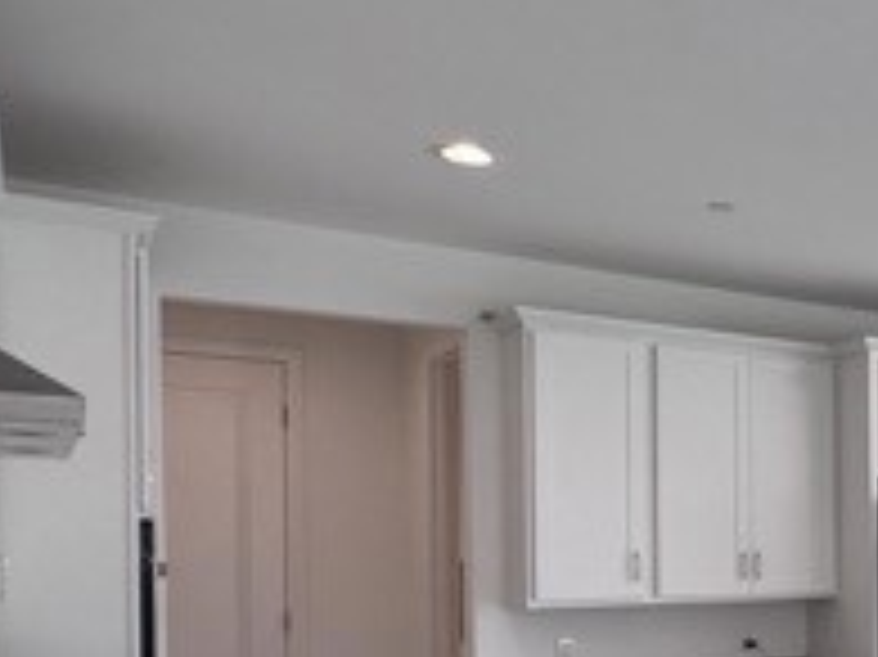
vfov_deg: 30.4
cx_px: 1130
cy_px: 558
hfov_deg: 31.9
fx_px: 1166
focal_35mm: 46
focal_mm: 2.22
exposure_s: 1/160
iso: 40
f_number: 2.2
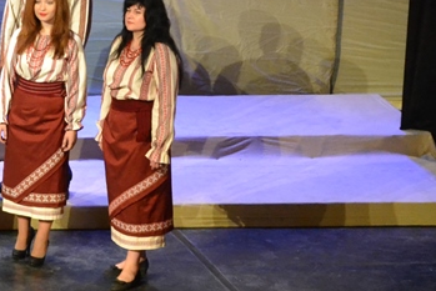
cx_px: -271
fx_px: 3477
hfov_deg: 7.0
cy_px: 100
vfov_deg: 4.8
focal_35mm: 287
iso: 3200
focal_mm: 58
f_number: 5.6
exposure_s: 1/125
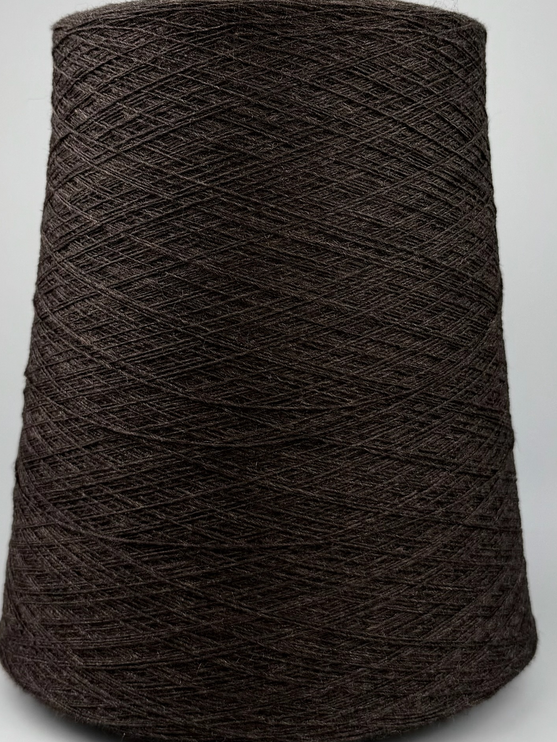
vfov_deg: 67.3
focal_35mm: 26
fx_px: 558
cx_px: 271
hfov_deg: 53.1
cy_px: 377
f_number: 1.78
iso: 80
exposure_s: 1/491
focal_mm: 6.76
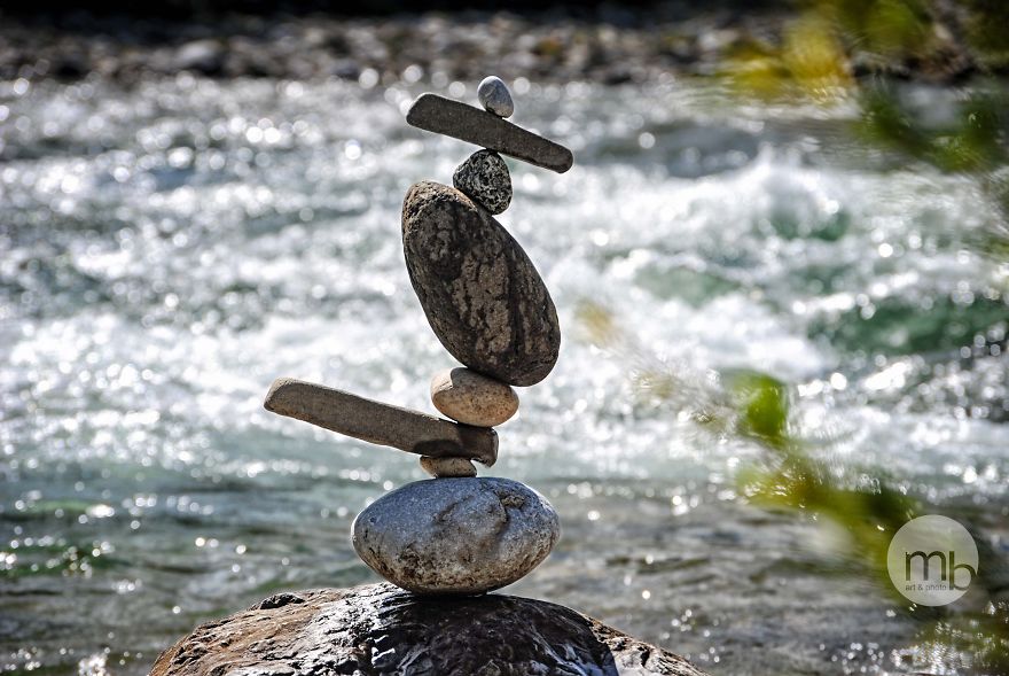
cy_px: 338
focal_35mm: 168
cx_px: 504
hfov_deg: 12.2
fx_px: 4714
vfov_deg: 8.2
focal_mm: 112
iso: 100
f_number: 6.3
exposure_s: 1/640
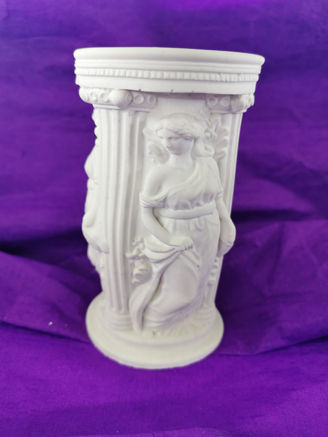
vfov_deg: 65.3
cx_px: 164
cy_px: 218
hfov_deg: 51.4
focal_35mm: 27
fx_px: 341
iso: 50
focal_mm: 5.58
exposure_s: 1/100
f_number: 1.8
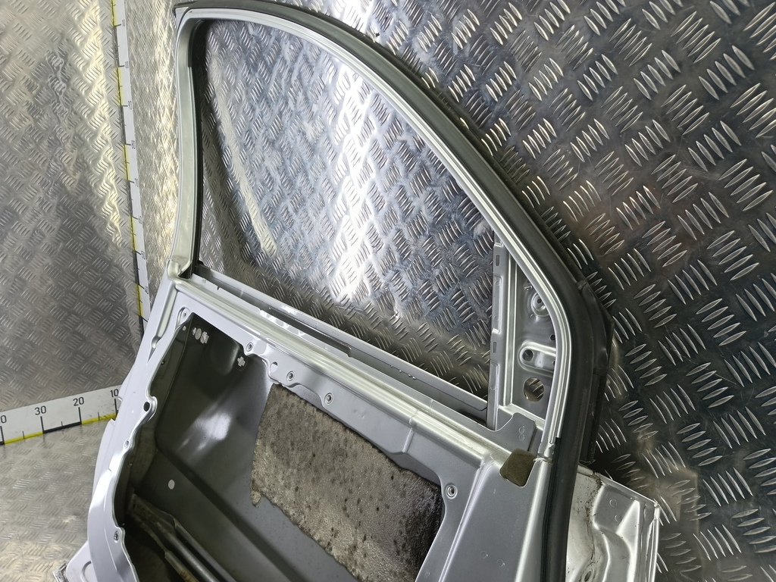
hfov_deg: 73.9
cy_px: 291
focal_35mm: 23
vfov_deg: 58.9
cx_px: 388
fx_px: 516
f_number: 1.6
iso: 106
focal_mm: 4.11
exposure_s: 1/50
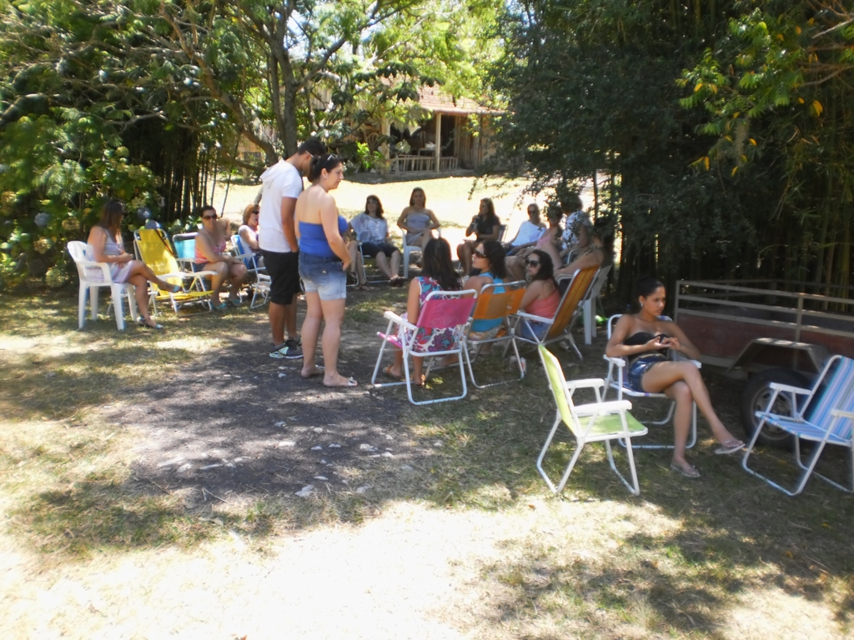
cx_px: 427
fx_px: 888
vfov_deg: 39.7
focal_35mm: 36
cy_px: 320
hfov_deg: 51.4
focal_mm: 6.3
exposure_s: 1/160
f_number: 3.1
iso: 100
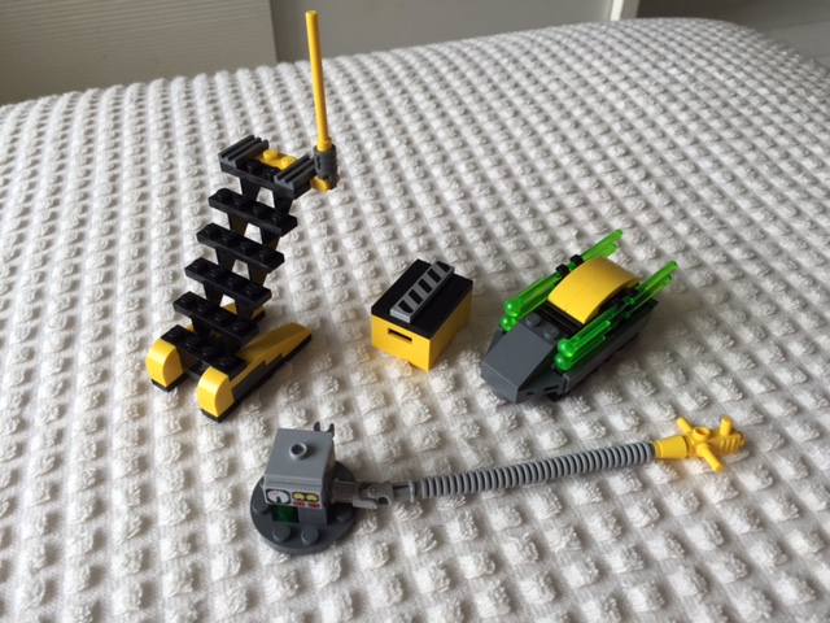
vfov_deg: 48.2
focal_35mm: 29
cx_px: 415
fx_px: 695
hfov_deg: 61.7
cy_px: 312
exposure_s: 1/120
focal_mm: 4.15
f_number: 2.2
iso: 50
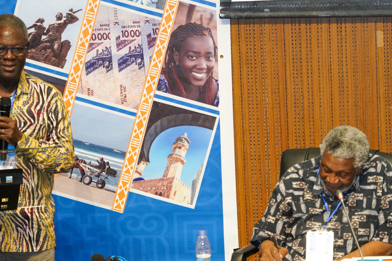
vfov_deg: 4.6
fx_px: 3224
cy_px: 176
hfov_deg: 7.0
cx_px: 152
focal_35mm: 296
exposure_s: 1/125
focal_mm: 180
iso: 5000
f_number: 5
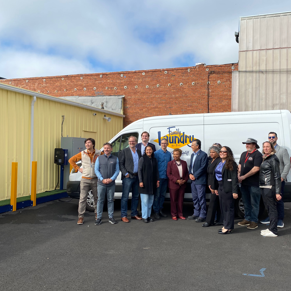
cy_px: 146
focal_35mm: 31
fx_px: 295
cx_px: 162
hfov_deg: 52.4
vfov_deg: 52.5
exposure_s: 1/3040
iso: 32
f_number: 1.8
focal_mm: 4.25
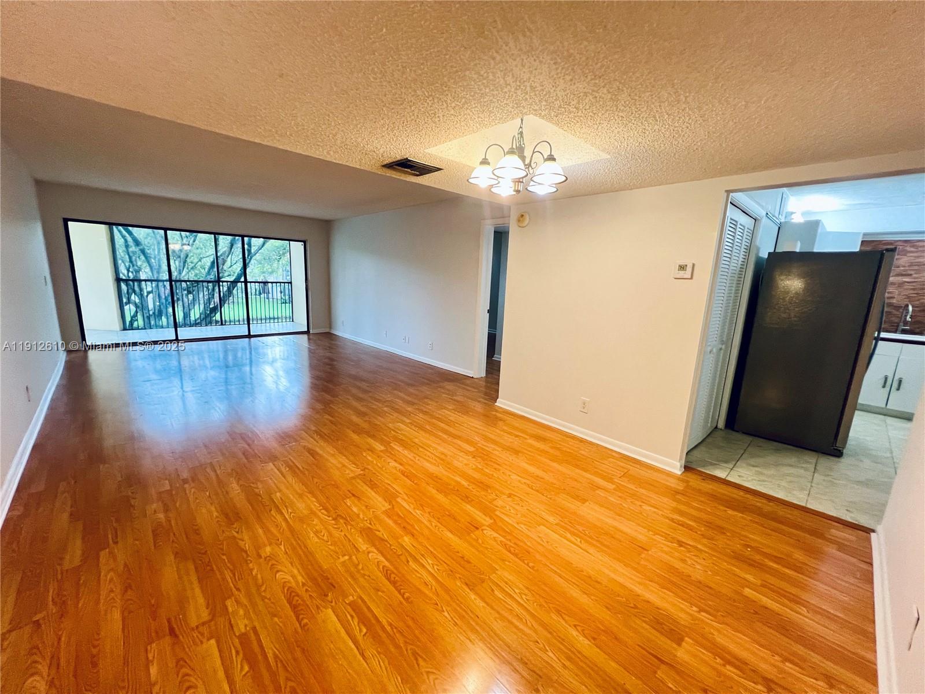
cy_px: 347
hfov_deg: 106.2
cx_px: 462
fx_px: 347
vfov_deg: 89.9
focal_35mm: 13
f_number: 1.8
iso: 250
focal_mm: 1.57
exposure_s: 1/60
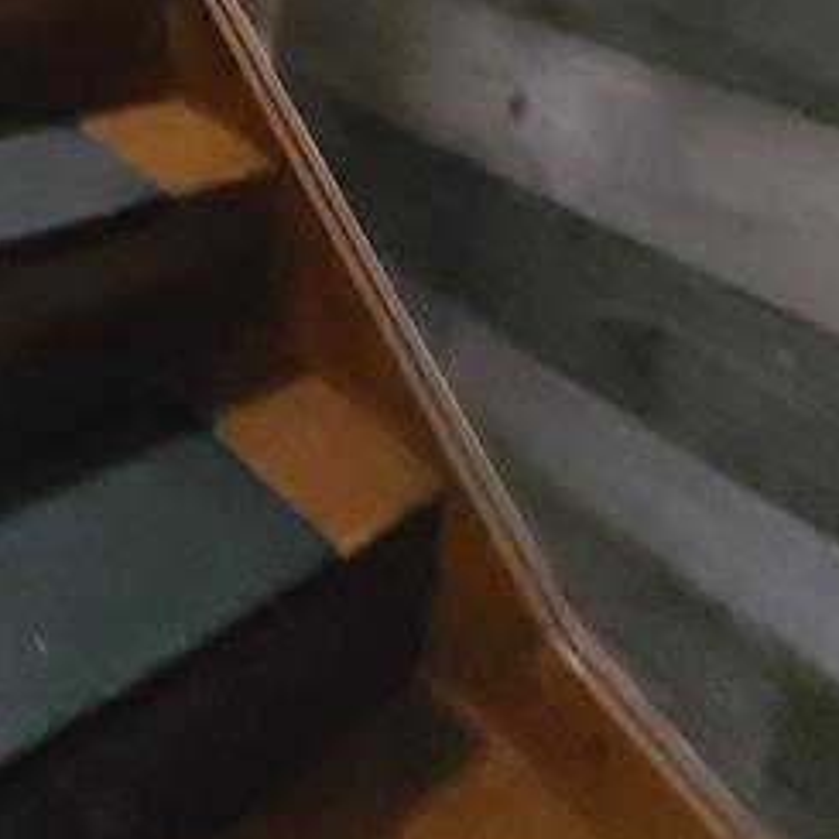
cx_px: 48
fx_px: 987
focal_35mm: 36
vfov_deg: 34.3
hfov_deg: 41.5
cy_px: -226
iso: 2500
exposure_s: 1/10
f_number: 2.2
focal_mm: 2.2
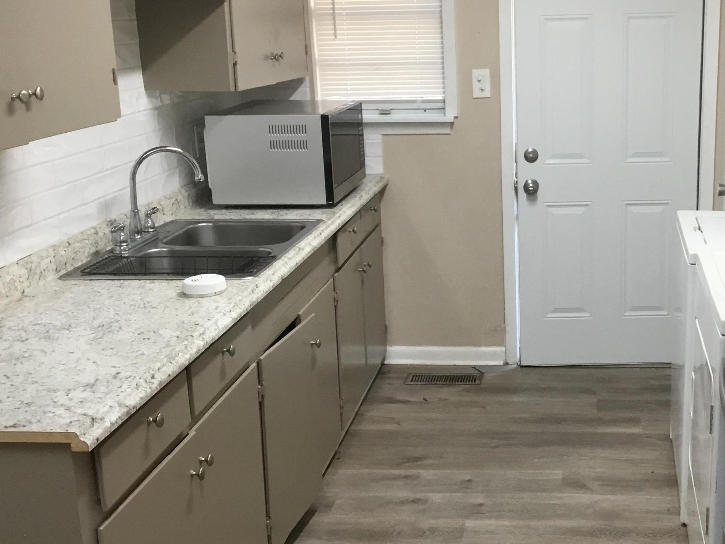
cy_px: 259
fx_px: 1005
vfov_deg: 30.3
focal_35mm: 48
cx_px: 512
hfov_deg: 39.0
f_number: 2.4
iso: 80
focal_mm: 3.3
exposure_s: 1/30
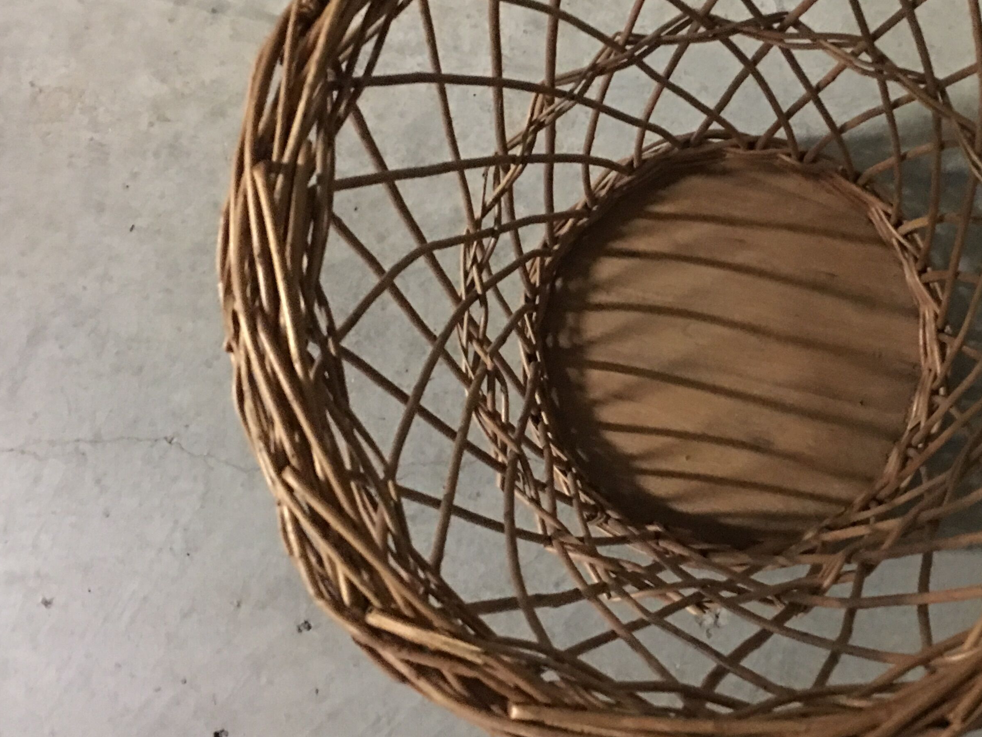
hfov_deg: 37.8
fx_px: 1390
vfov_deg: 29.5
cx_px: 747
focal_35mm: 49
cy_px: 266
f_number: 2.2
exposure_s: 1/4
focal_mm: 4.15
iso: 125
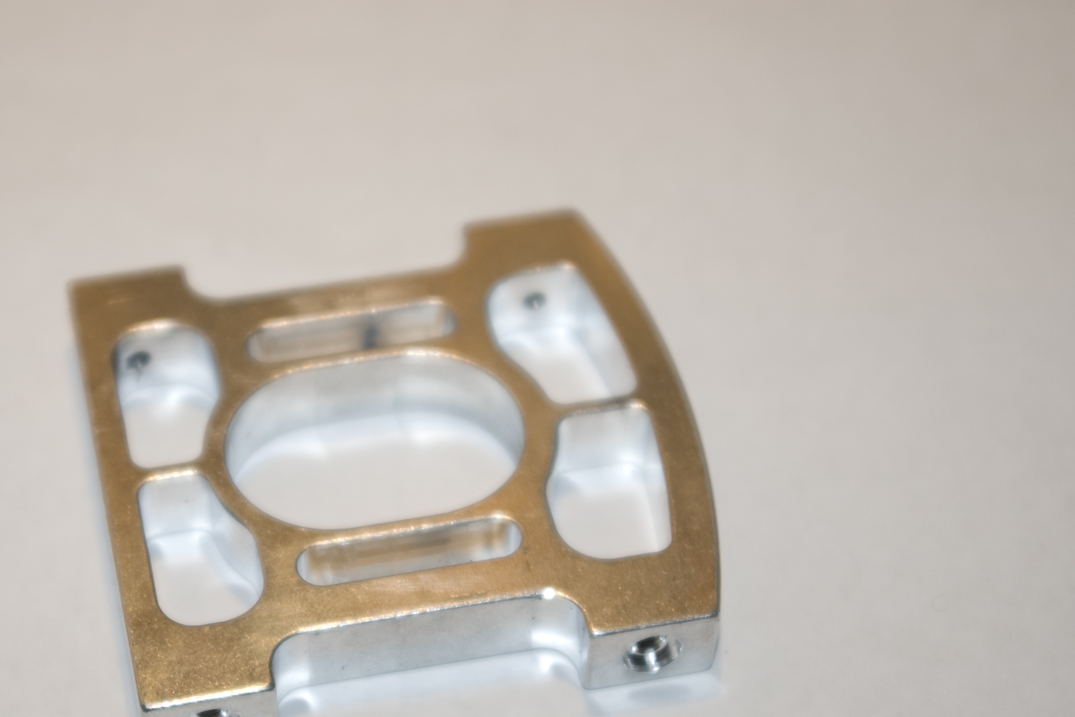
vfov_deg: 16.1
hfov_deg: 23.8
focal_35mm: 85
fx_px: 2539
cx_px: 372
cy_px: 452
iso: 200
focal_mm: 40
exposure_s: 1/160
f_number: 4.5
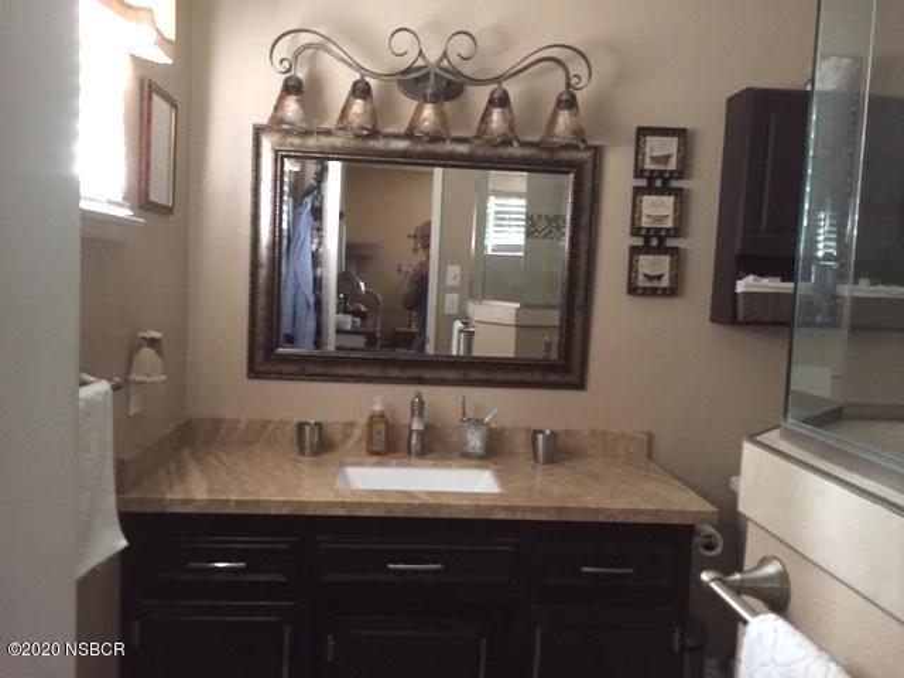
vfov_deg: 48.2
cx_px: 452
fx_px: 757
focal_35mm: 29
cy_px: 339
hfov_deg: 61.7
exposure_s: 1/15
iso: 500
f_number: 2.2
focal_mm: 4.15
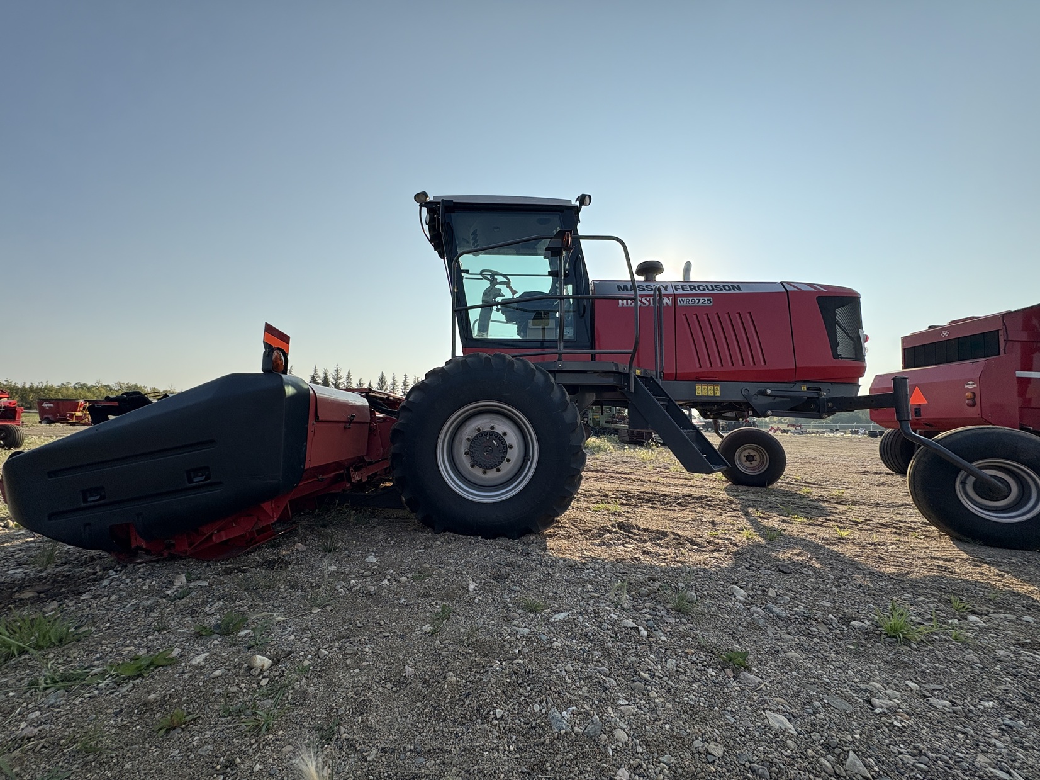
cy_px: 390
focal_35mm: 14
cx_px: 520
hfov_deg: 102.1
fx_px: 421
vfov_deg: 85.7
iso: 64
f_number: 2.2
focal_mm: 2.22
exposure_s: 1/1477
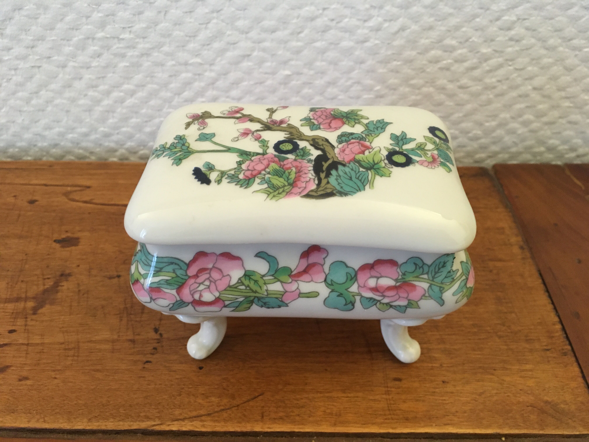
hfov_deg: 61.7
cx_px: 294
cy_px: 221
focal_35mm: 29
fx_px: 493
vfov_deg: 48.2
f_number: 2.2
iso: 200
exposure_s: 1/17
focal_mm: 4.15
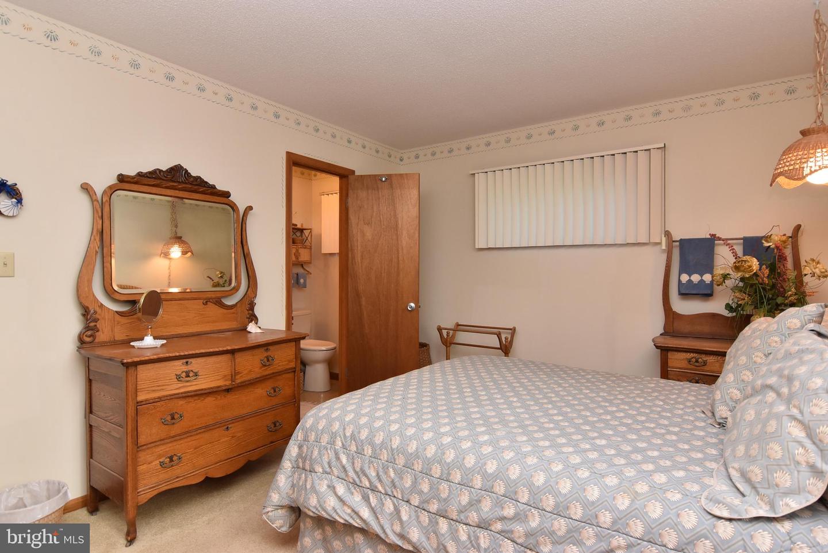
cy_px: 276
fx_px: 414
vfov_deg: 67.5
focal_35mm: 18
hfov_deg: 90.0
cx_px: 414
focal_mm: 12
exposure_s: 1/60
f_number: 8
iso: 800
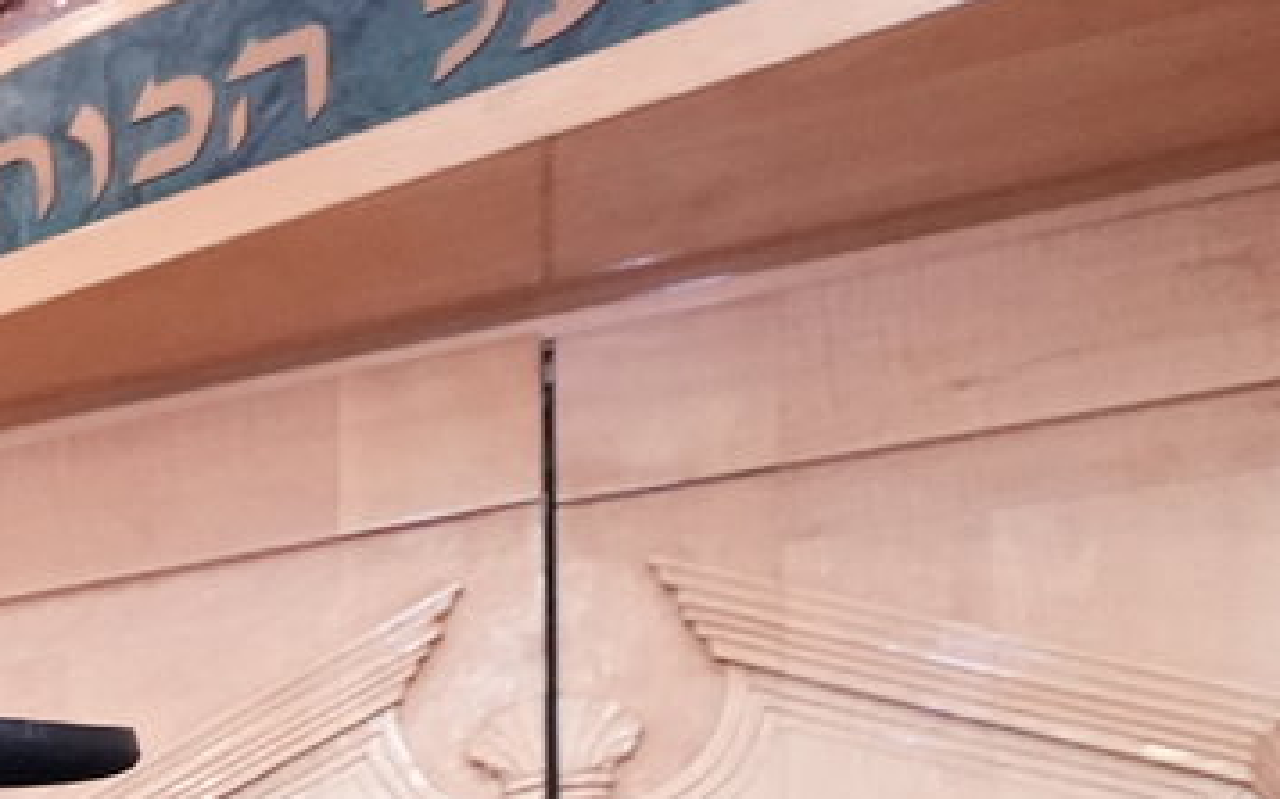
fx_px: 2372
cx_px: -828
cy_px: 1406
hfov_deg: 22.4
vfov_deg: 16.3
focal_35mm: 68
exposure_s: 1/200
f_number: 7.1
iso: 10000
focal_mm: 17
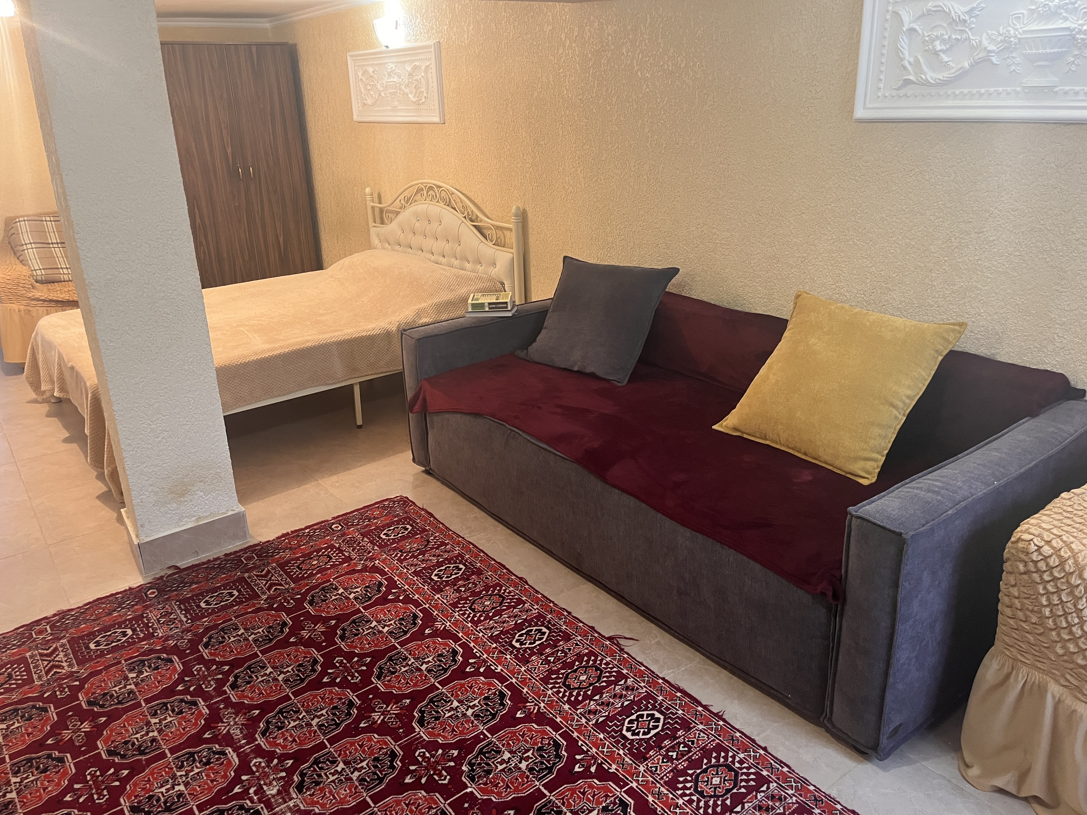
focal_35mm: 26
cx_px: 544
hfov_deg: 67.3
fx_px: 816
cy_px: 408
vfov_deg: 53.1
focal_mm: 5.1
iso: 200
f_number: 1.6
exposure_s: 1/50
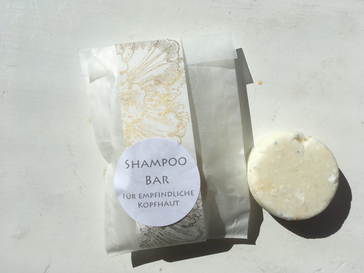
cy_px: 136
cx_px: 182
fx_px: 305
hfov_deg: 61.7
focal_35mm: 29
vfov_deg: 48.2
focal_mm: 4.15
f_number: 2.2
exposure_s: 1/3846
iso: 25
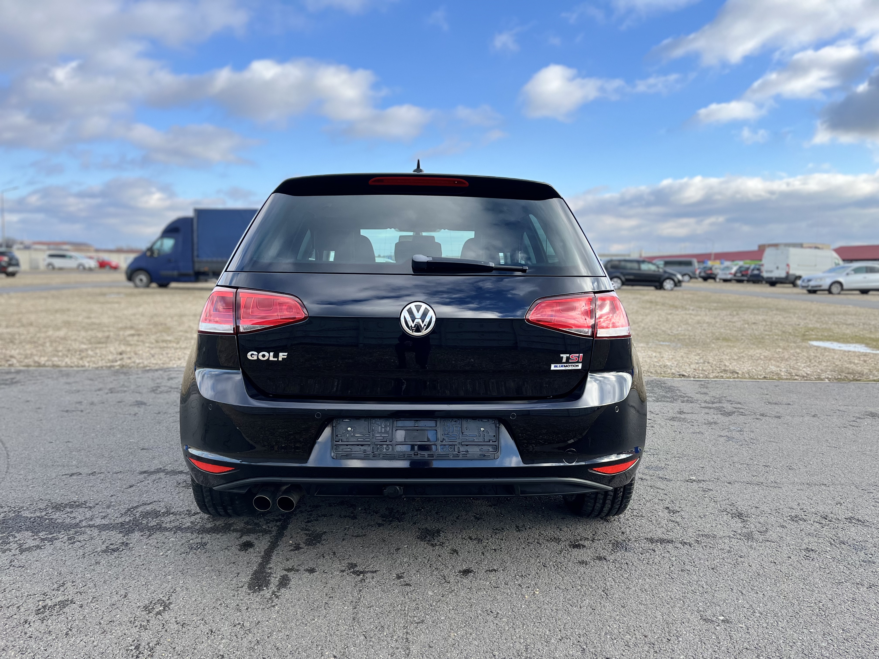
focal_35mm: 26
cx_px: 440
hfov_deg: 67.3
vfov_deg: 53.1
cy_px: 330
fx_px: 660
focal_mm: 5.1
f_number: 1.6
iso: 50
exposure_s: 1/1517
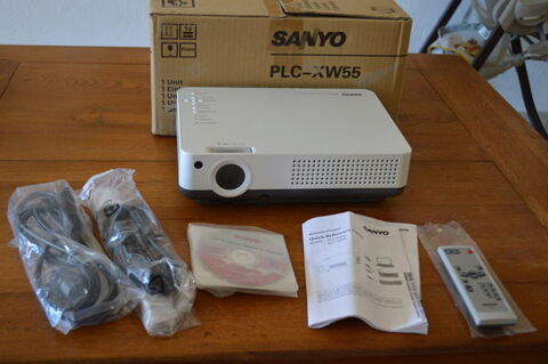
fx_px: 684
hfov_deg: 43.6
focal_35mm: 45
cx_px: 274
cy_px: 182
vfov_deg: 29.8
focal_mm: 30
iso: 400
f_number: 4.5
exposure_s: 1/25
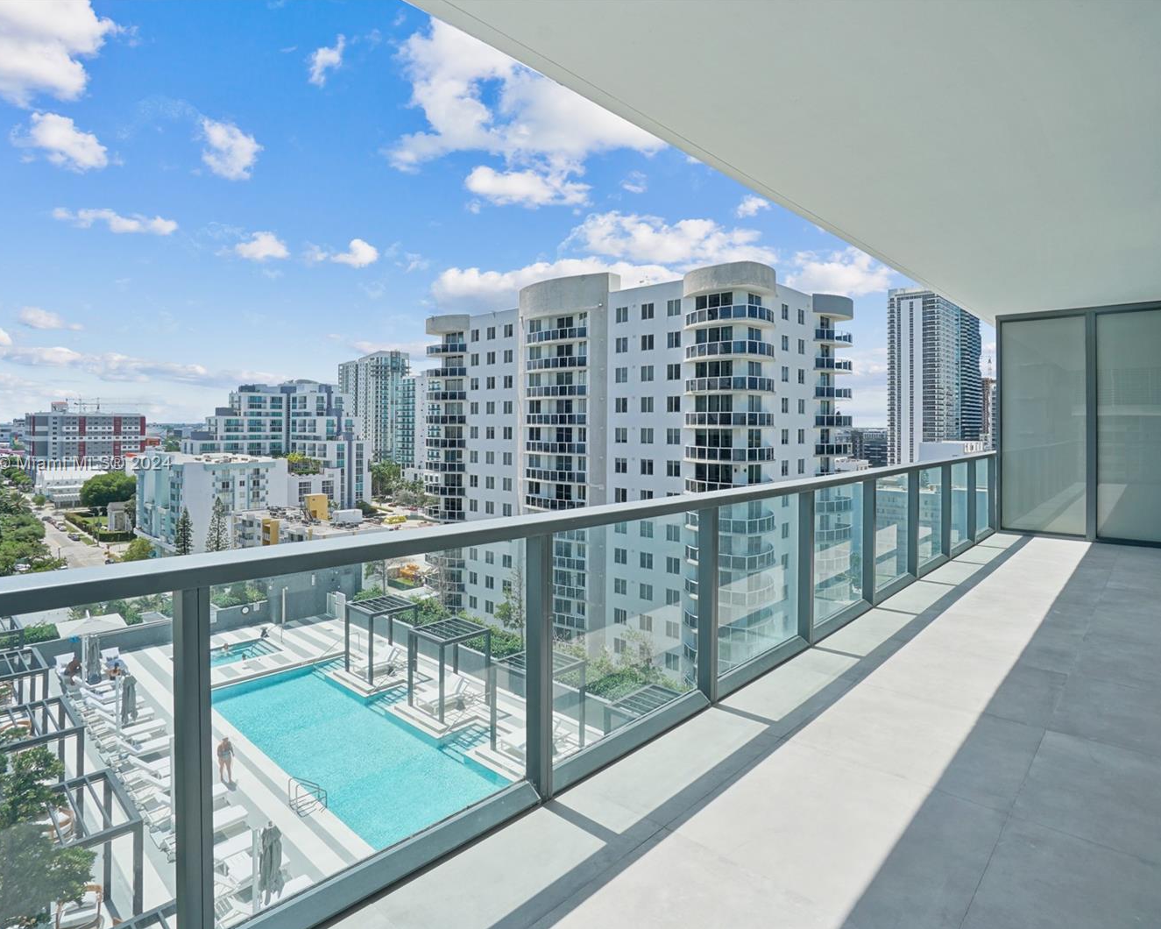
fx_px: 584
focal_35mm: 17
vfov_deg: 77.0
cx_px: 592
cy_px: 464
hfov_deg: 89.6
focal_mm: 10
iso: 100
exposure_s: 1/125
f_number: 13
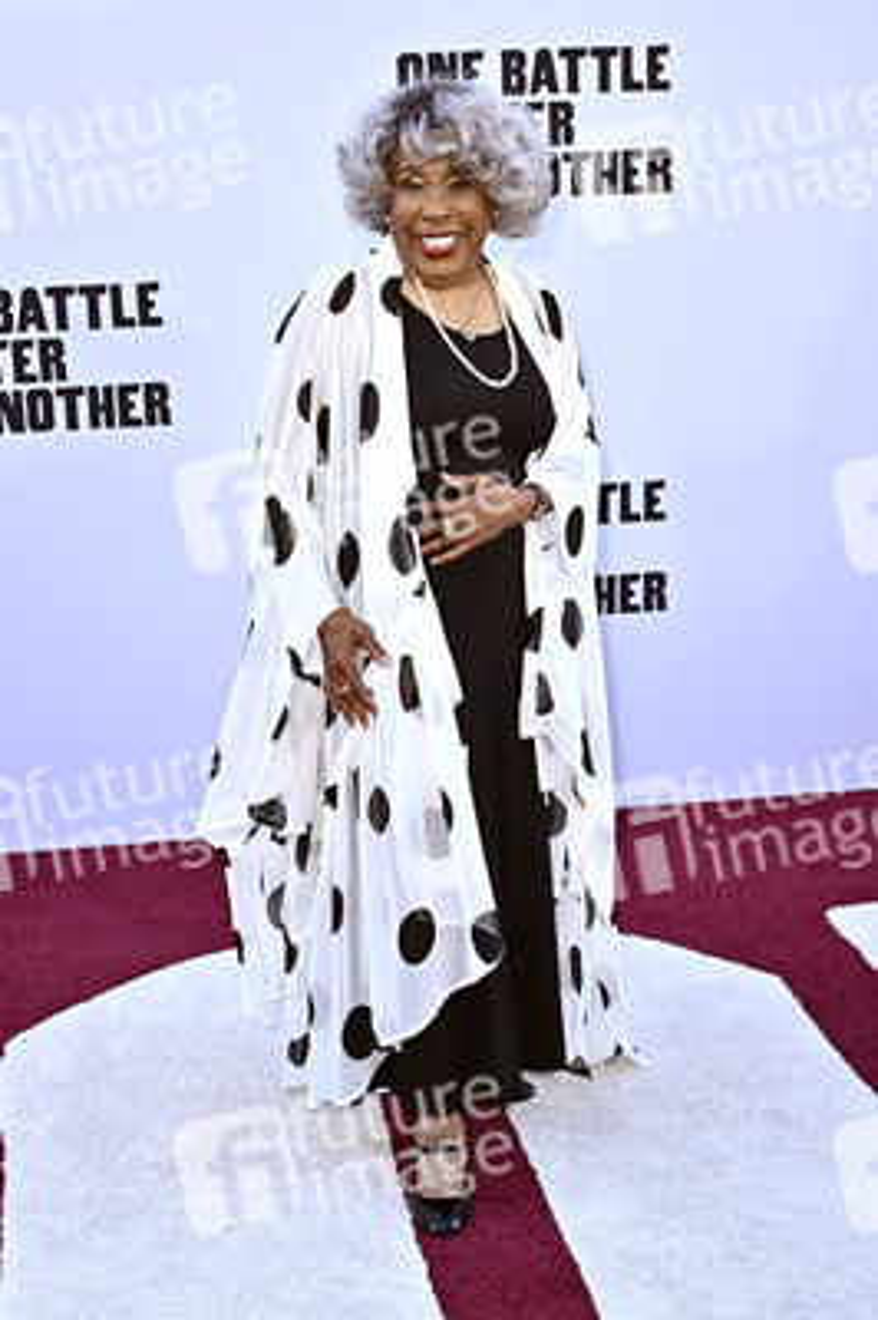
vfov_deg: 42.8
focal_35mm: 46
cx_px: 439
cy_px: 660
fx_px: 1686
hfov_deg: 29.2
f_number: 5.6
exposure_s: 1/320
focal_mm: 46
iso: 800
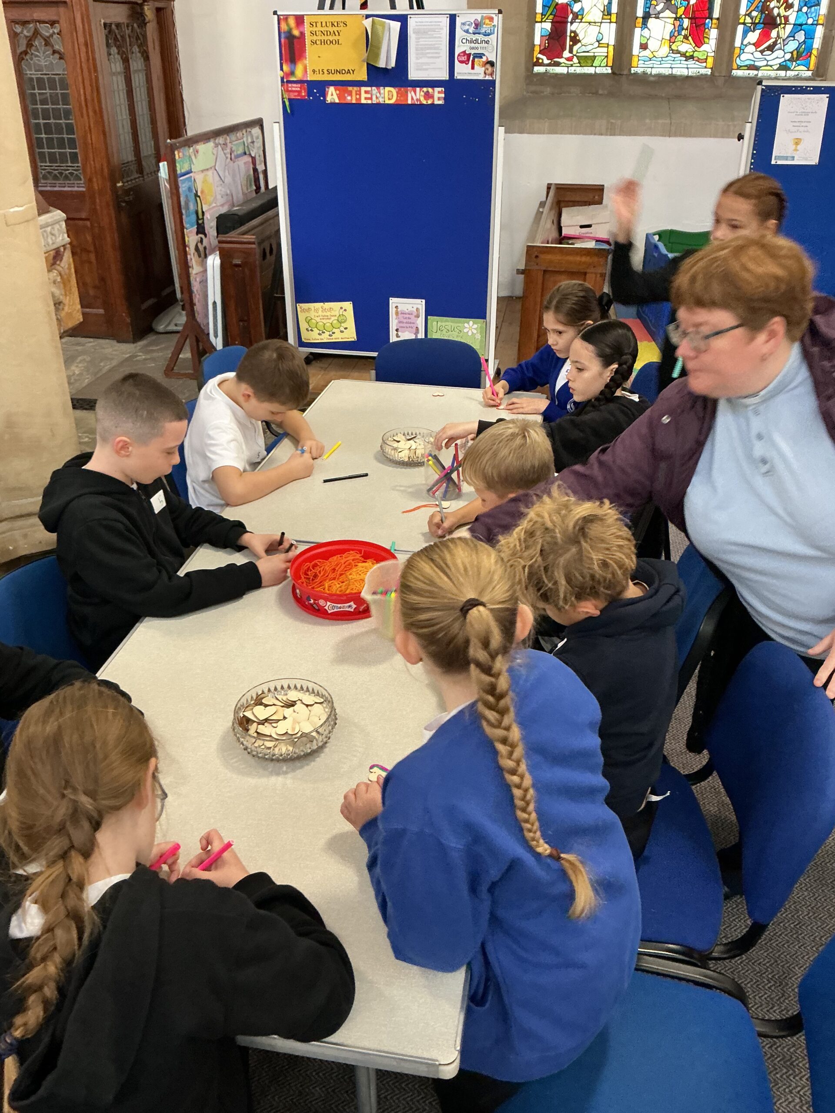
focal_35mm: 29
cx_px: 418
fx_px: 933
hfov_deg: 48.2
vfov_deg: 61.7
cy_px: 556
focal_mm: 3
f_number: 1.8
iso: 250
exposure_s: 1/40
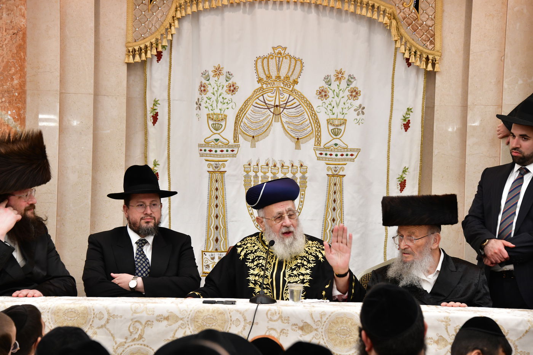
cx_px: 266
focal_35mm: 112
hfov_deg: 18.3
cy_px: 178
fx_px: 1658
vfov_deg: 12.2
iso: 1600
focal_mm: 112
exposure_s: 1/100
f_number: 5.6
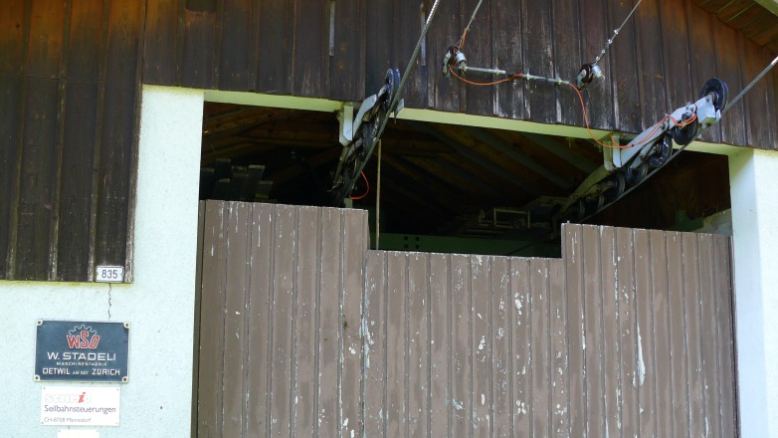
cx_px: 388
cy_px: 284
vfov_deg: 30.3
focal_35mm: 39
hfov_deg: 51.6
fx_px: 805
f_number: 2.8
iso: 100
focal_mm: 7.4
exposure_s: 1/100
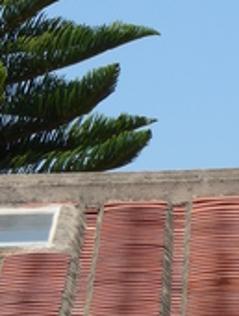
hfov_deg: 3.2
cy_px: 20
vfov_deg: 4.3
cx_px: -85
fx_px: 4246
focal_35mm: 463
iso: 80
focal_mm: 24.3
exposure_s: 1/500
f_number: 5.2
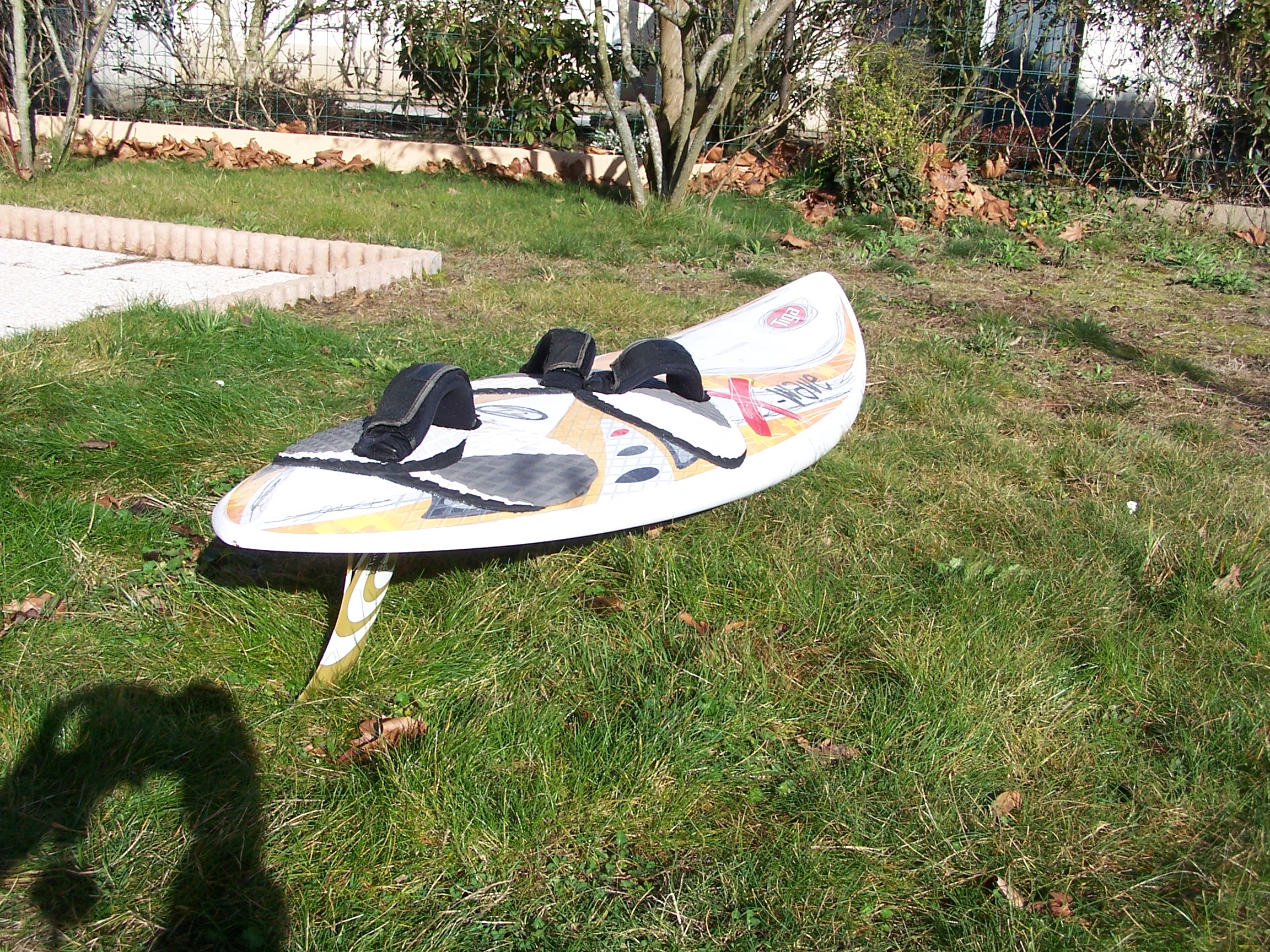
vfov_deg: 33.6
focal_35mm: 43
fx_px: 1578
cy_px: 476
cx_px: 635
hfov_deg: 43.9
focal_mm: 7.1
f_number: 4
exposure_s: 1/500
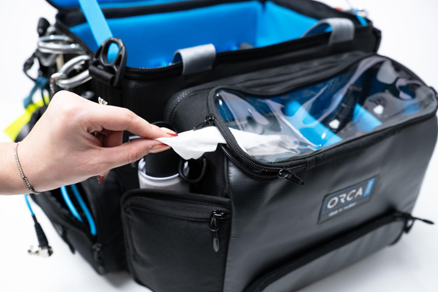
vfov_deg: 35.0
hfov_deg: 50.7
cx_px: 215
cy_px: 144
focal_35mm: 38
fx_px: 462
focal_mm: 37
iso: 640
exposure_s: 1/125
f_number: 4.5
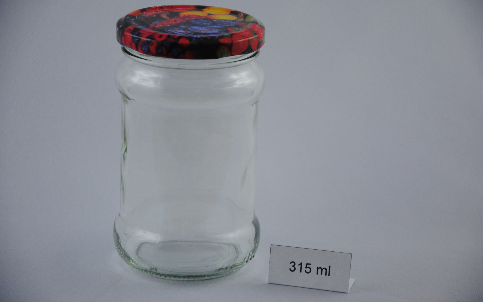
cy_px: 149
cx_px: 241
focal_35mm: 162
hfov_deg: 13.0
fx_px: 2126
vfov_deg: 8.1
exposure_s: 1/125
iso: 250
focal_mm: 105
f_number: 5.6
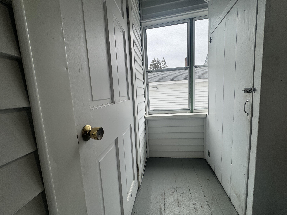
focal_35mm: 14
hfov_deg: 102.1
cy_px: 108
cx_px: 144
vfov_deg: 85.7
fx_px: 116
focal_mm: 2.22
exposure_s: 1/120
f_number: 2.2
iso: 50
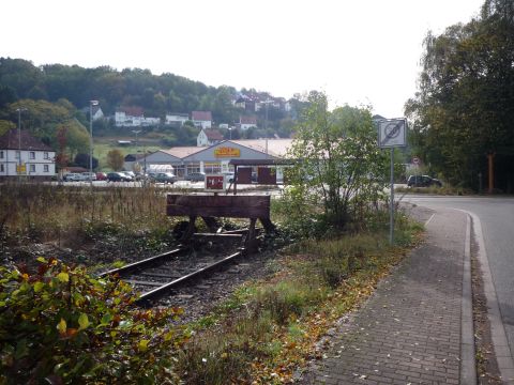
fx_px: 475
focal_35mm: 32
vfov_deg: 44.2
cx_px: 257
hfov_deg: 56.8
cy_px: 192
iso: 100
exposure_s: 1/400
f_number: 4
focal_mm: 5.2
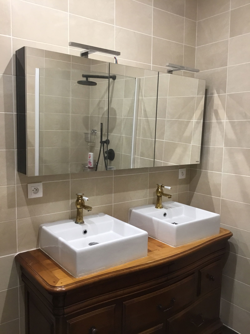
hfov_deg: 45.4
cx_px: 125
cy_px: 167
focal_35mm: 31
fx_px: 298
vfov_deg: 58.3
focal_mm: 3.3
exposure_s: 1/33
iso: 125
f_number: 2.4
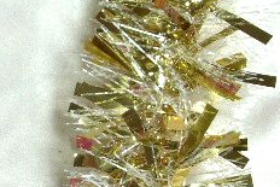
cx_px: -27
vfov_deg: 12.2
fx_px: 872
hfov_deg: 17.6
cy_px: 105
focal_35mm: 112
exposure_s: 1/45
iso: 100
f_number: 3.5
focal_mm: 6.6
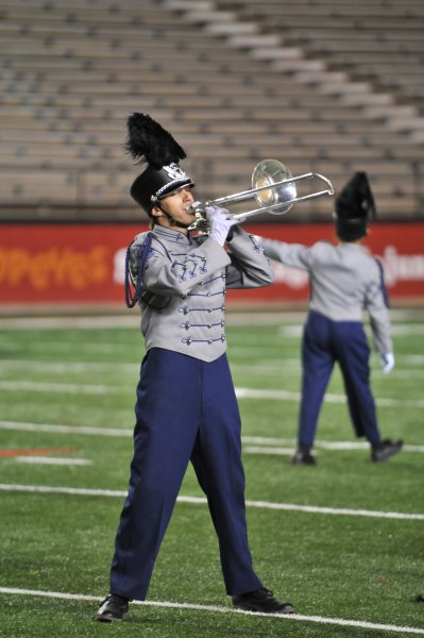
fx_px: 5309
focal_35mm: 300
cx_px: 212
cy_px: 319
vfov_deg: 6.9
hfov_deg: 4.6
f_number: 2.8
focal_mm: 200
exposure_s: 1/250
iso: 800
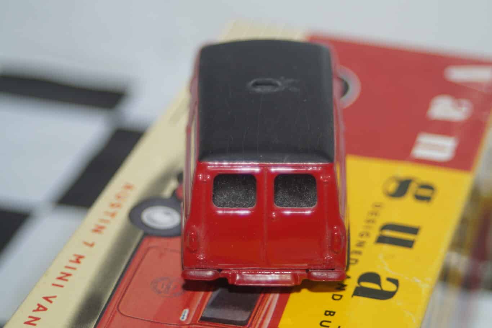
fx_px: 1640
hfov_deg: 17.1
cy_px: 164
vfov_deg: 11.4
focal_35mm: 120
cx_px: 246
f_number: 5.6
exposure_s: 1/160
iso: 250
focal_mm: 80
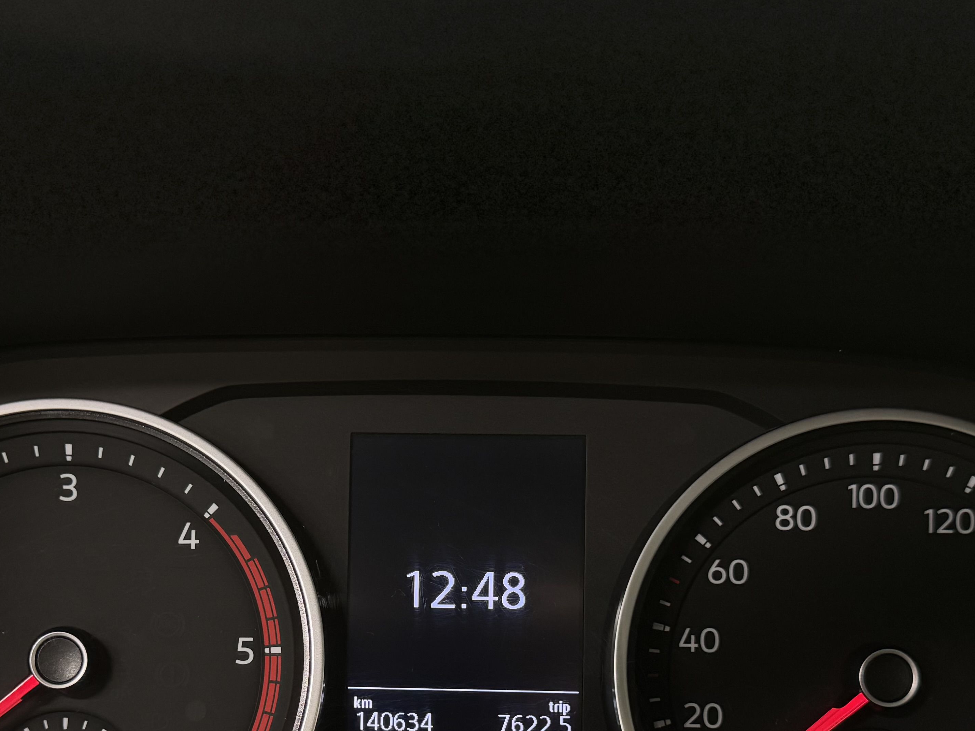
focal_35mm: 48
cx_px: 328
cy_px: 597
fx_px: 1352
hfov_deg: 39.2
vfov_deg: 29.5
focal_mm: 6.76
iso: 400
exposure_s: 1/50
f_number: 1.78
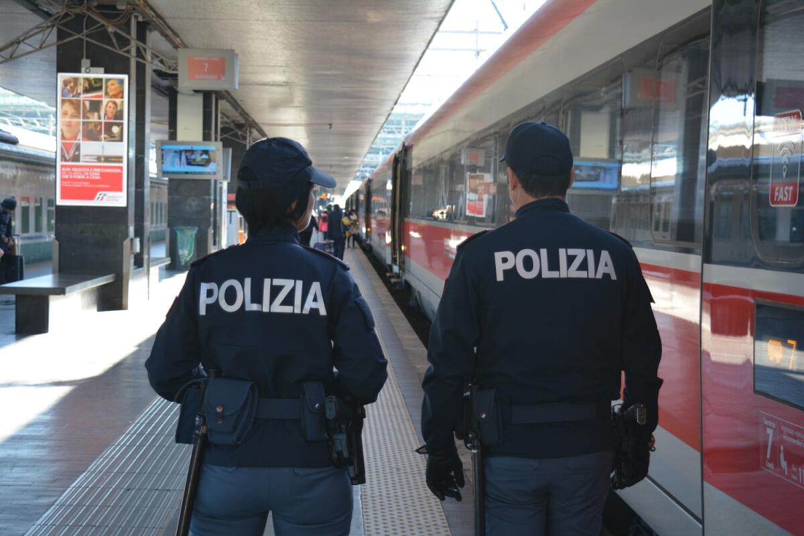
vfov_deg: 23.8
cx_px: 402
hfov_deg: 35.1
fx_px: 1273
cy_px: 268
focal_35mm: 57
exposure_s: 1/160
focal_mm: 38
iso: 400
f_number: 4.8
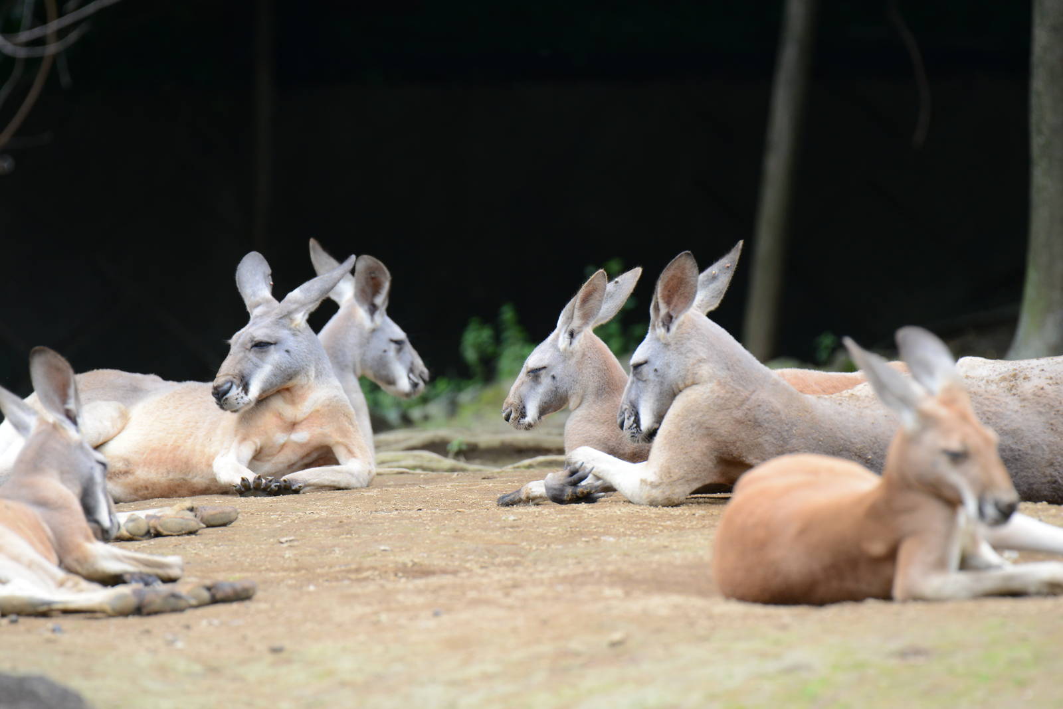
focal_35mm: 600
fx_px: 17722
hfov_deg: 3.4
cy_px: 354
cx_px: 532
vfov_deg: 2.3
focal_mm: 600
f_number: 8
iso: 1000
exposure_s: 1/250
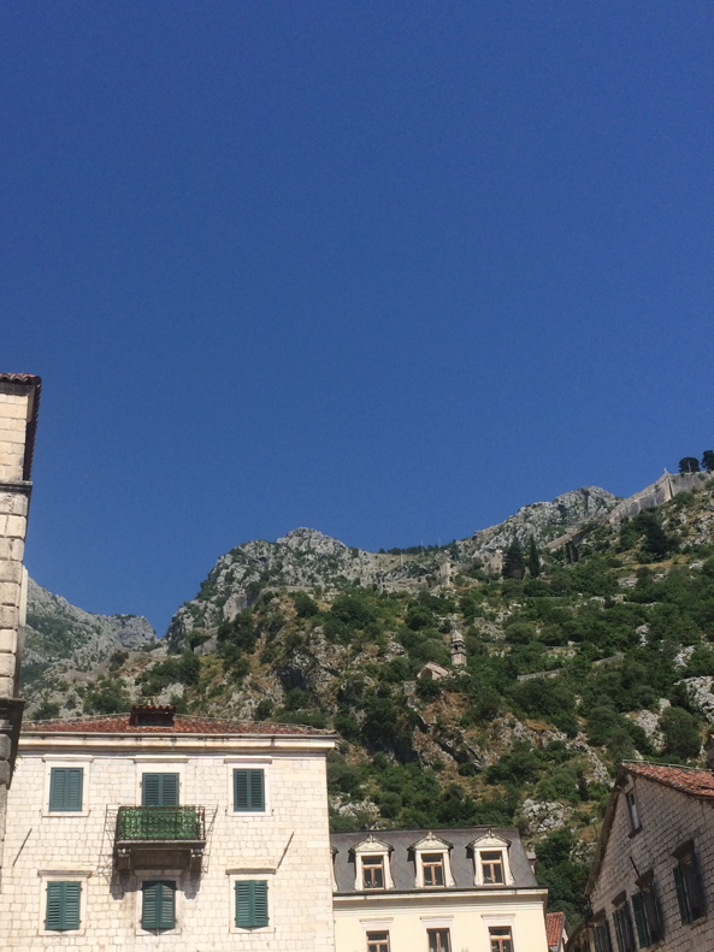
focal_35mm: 44
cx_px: 283
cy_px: 585
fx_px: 1210
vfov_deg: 42.7
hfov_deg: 32.8
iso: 32
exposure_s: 1/3425
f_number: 2.2
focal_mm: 4.15
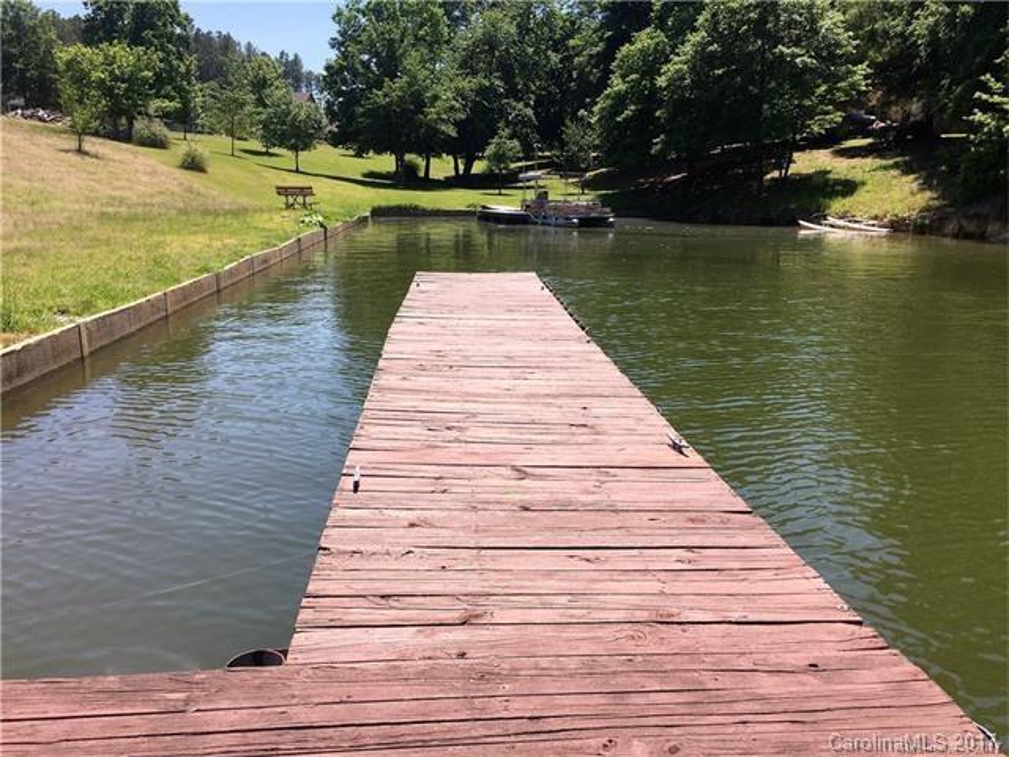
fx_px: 845
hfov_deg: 61.7
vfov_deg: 48.2
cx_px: 504
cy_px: 378
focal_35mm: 29
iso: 32
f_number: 2.2
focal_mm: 4.15
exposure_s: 1/1464
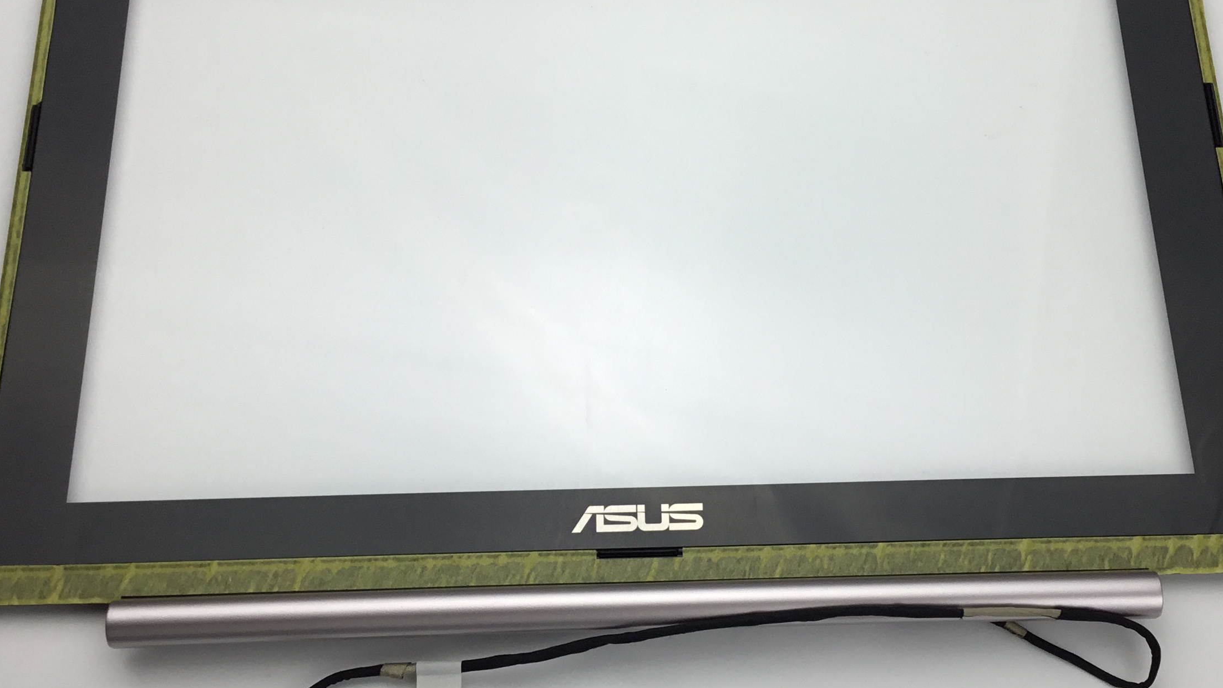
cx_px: 682
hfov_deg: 41.3
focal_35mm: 50
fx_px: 1621
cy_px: 340
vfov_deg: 23.9
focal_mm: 3.3
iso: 25
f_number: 2.4
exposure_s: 1/117
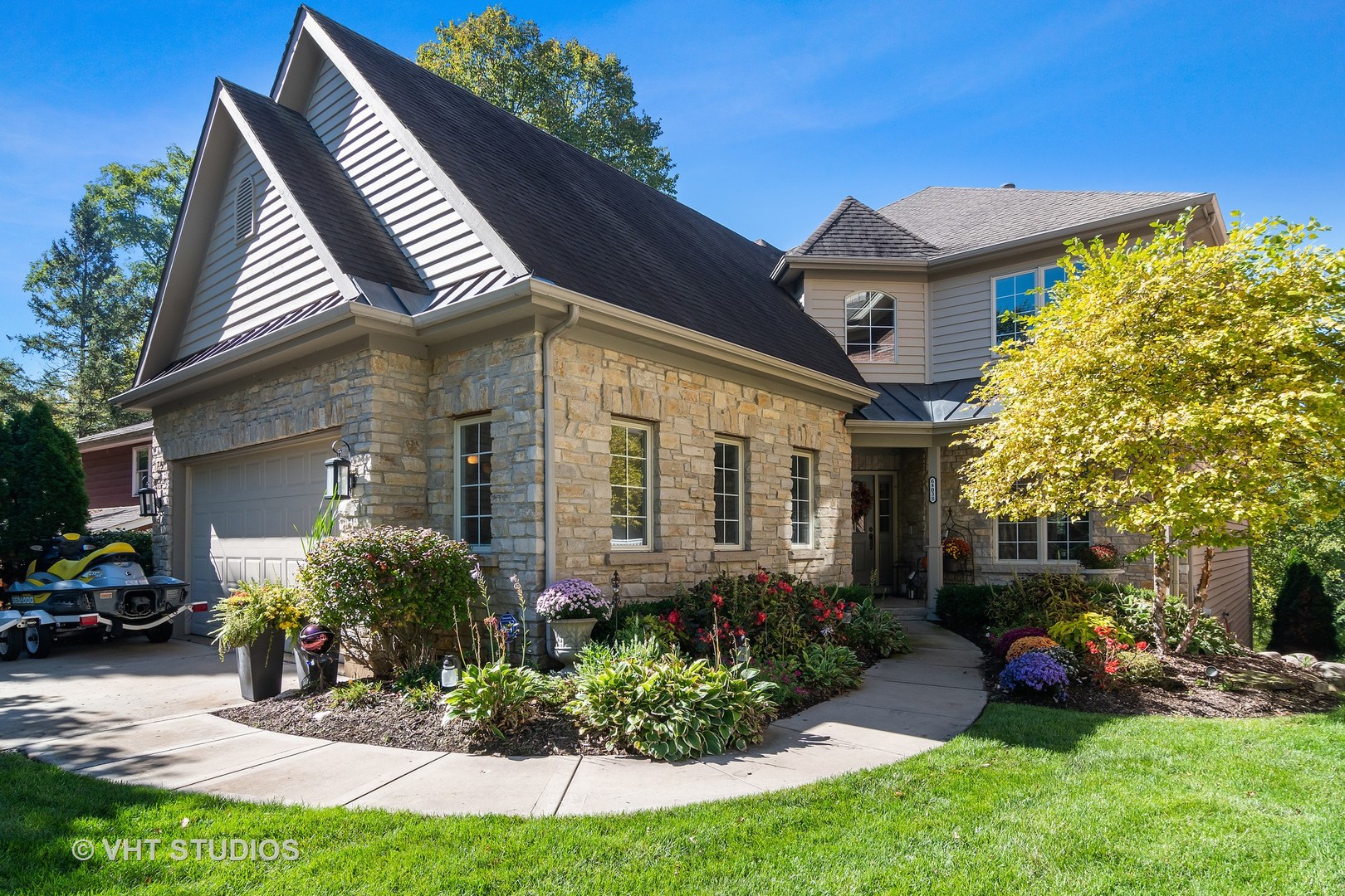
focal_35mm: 21
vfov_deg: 59.5
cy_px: 448
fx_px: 785
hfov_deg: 81.2
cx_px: 672
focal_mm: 14
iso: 100
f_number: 9
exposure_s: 1/50
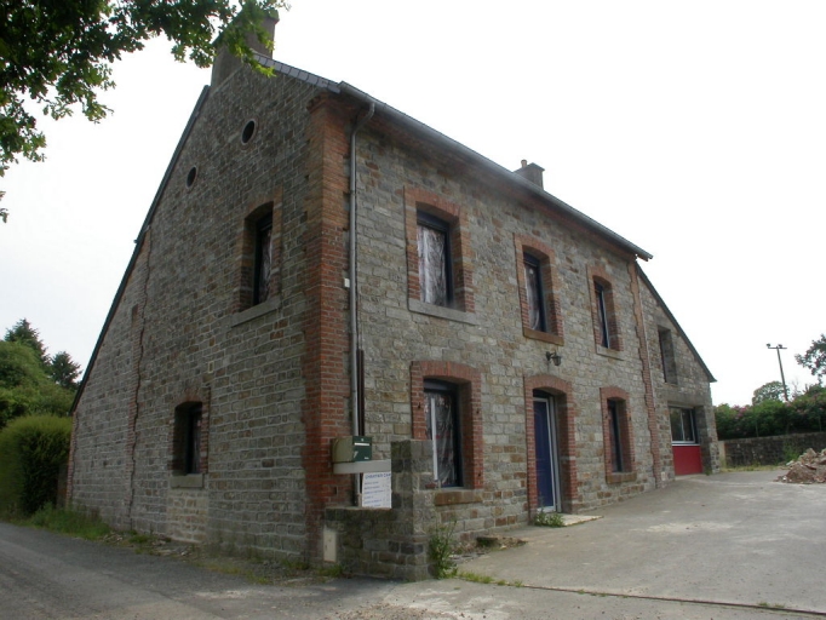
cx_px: 413
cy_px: 310
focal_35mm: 38
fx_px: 907
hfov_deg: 49.0
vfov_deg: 37.7
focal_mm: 7.85
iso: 100
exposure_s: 1/250
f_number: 7.5
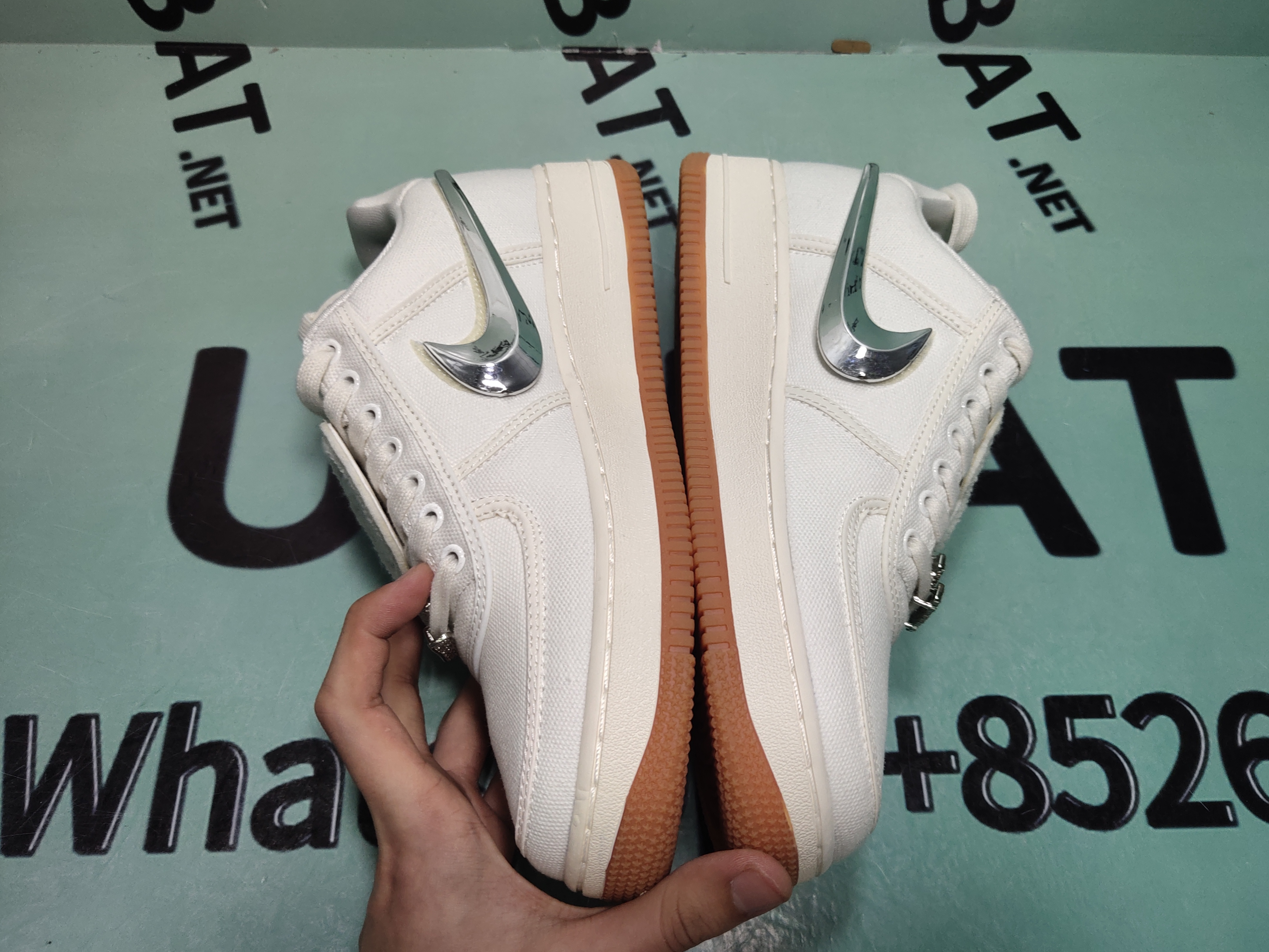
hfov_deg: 58.3
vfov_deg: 45.4
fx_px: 1136
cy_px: 471
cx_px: 654
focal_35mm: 31
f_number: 1.79
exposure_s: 1/100
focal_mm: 4.35
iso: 50
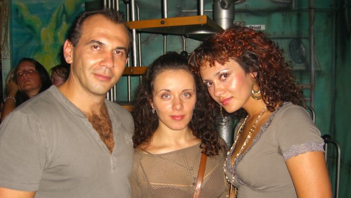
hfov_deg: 48.3
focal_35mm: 42
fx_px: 391
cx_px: 176
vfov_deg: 28.3
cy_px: 117
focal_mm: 7.9
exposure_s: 1/60
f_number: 2.8
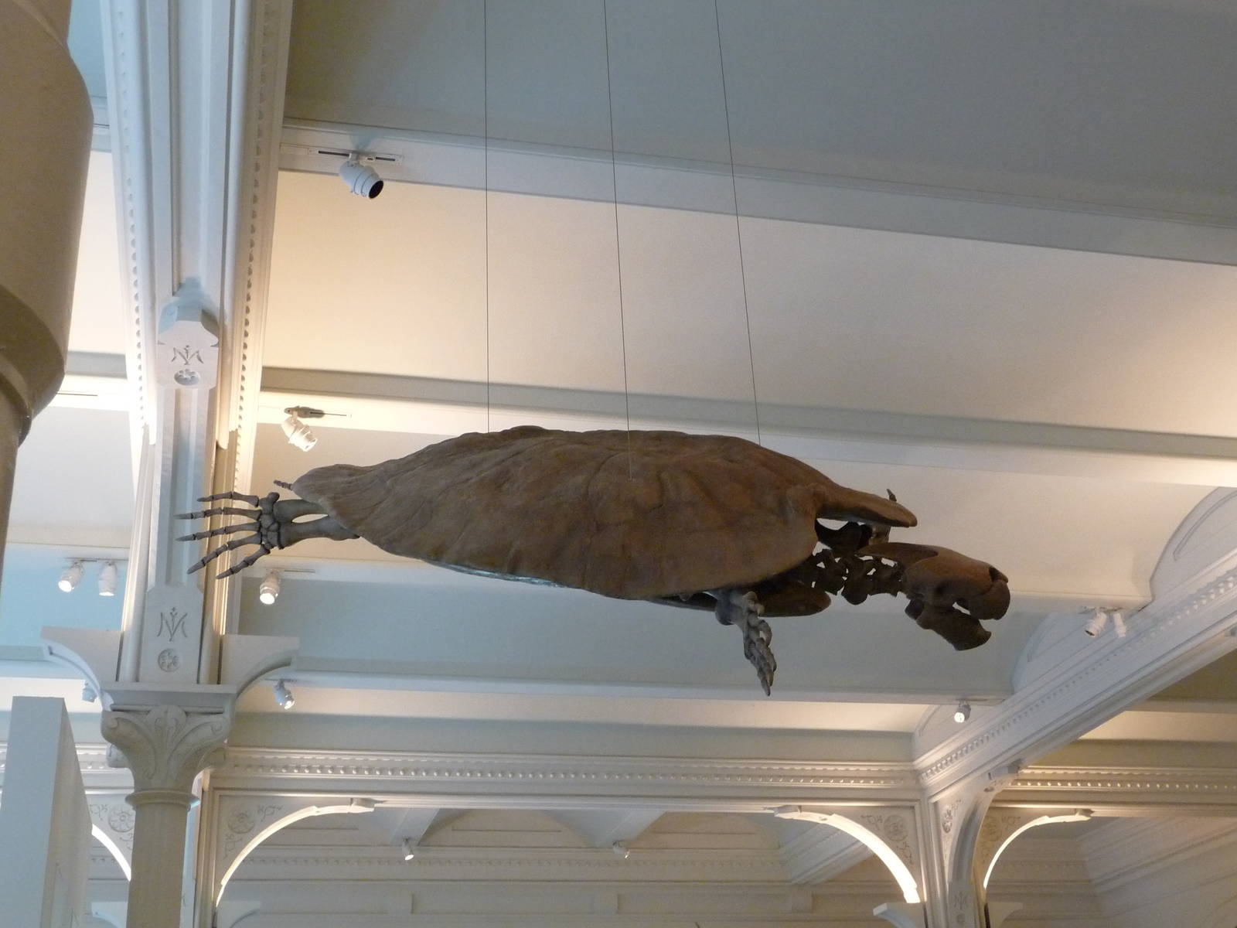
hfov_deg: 42.1
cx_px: 618
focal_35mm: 45
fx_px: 1608
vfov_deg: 32.2
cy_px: 464
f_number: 4.1
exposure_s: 1/25
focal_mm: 7.6
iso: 400
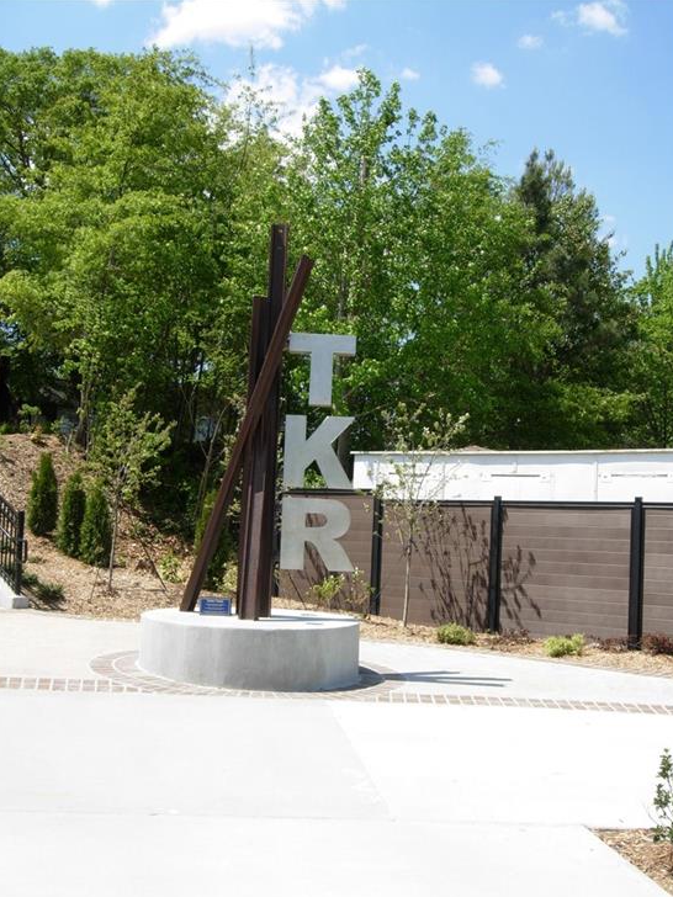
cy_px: 471
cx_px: 332
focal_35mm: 38
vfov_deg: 49.0
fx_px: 985
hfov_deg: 37.7
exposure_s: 1/242
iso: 50
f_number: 6.1
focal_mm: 7.5
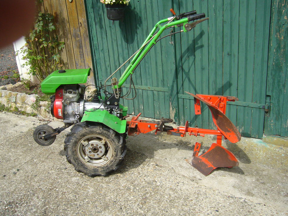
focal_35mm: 35
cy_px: 108
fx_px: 291
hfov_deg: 52.6
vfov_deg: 40.7
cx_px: 144
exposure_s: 1/320
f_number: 5.6
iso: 100
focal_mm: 5.8
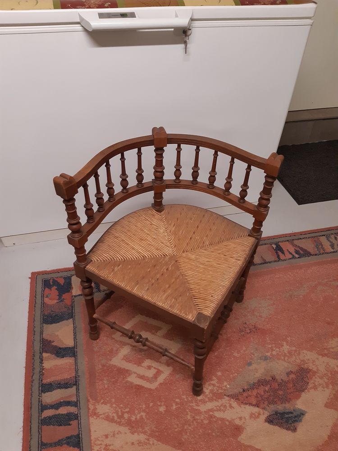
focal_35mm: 26
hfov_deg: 53.1
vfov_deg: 67.3
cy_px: 226
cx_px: 169
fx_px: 338
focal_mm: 3.92
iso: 250
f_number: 1.7
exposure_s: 1/33
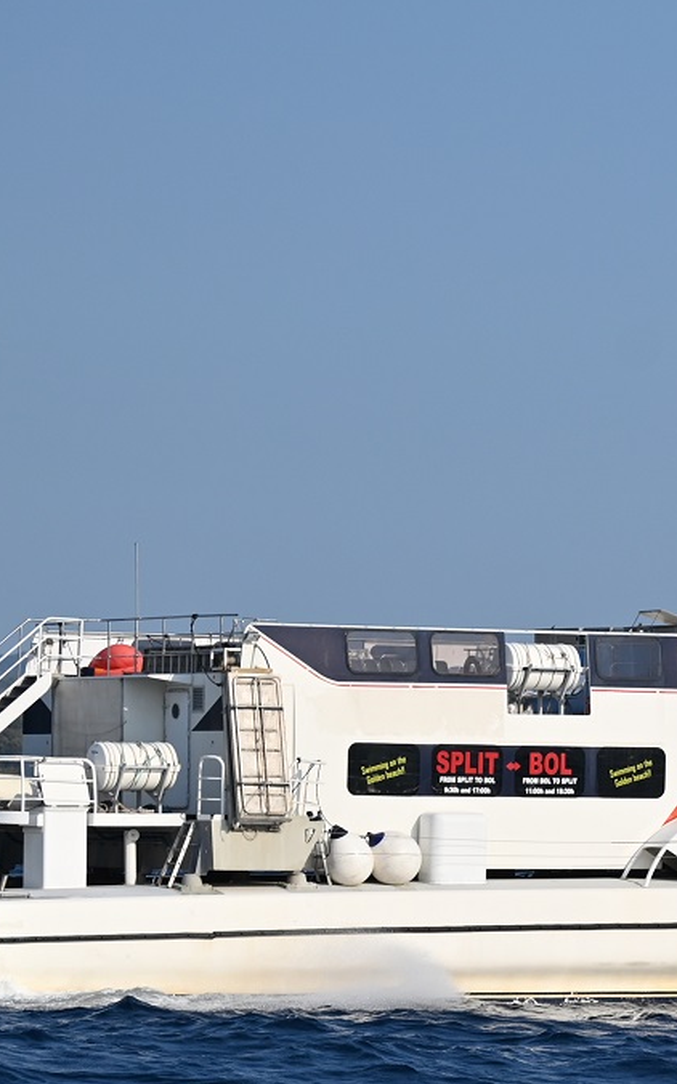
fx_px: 5348
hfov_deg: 7.1
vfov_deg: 11.6
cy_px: 745
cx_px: 1006
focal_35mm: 181
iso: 250
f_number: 4.5
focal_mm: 80
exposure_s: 1/4000
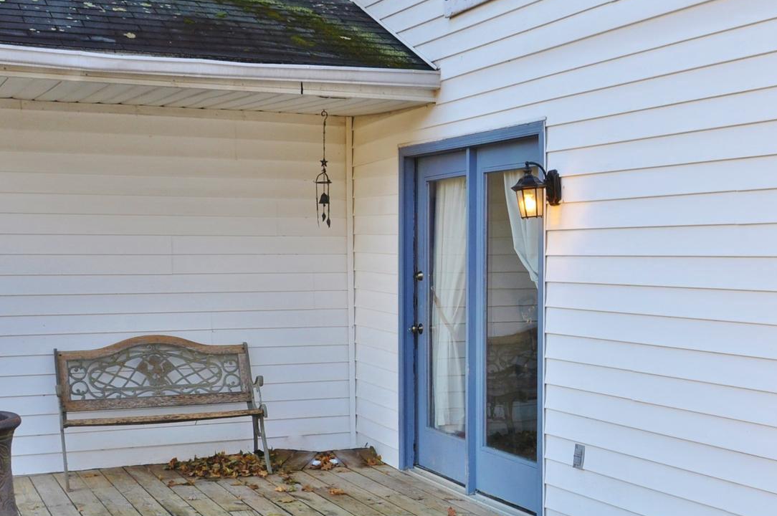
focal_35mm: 51
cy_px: 379
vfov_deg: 26.1
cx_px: 550
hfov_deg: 38.2
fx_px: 1099
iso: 200
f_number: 8
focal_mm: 18
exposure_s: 1/60
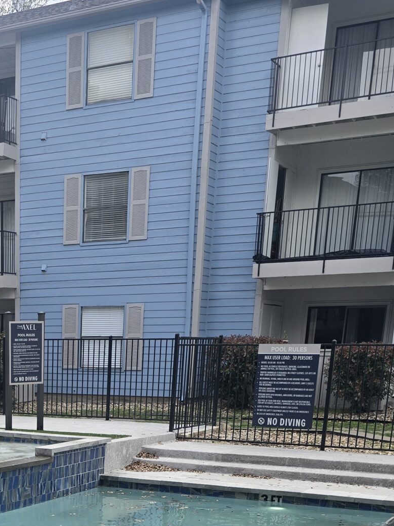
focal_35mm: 57
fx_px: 865
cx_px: 23
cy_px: 619
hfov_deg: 24.7
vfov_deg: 29.4
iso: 12
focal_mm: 6.3
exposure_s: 1/423
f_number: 1.7
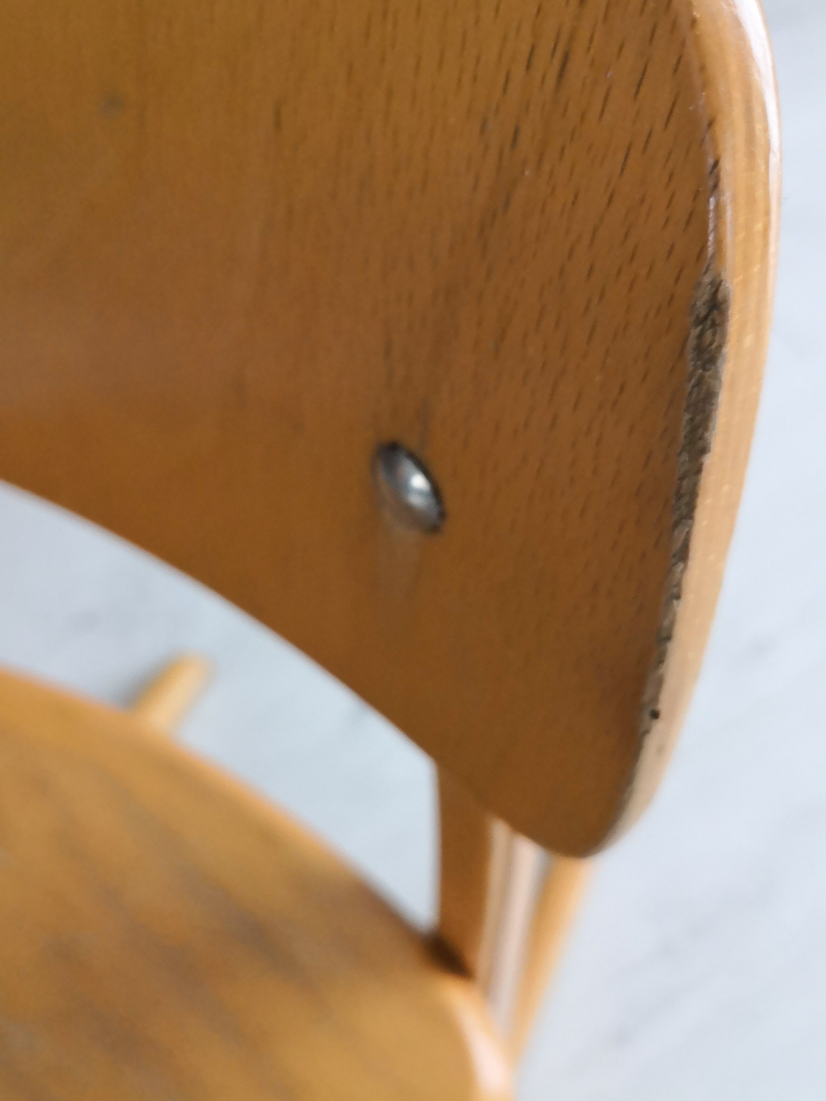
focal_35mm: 28
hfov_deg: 49.8
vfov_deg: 63.4
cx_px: 409
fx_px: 891
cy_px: 545
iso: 500
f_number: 1.6
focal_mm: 3.95
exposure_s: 1/25
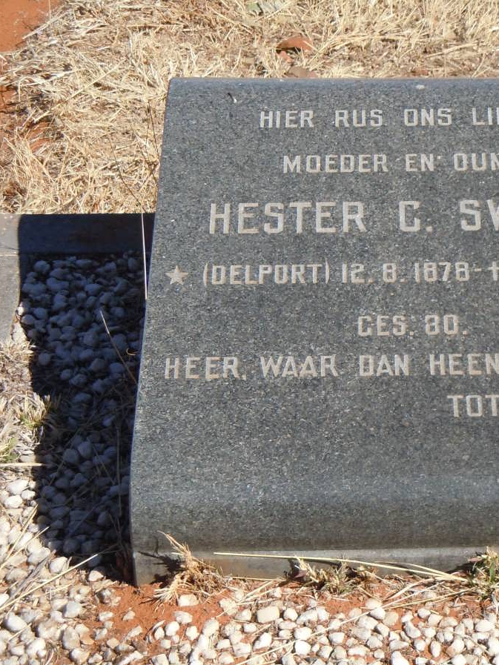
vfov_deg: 16.5
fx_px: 2287
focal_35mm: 119
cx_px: 383
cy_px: 333
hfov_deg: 12.4
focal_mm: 16
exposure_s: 1/250
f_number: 8.8
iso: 200
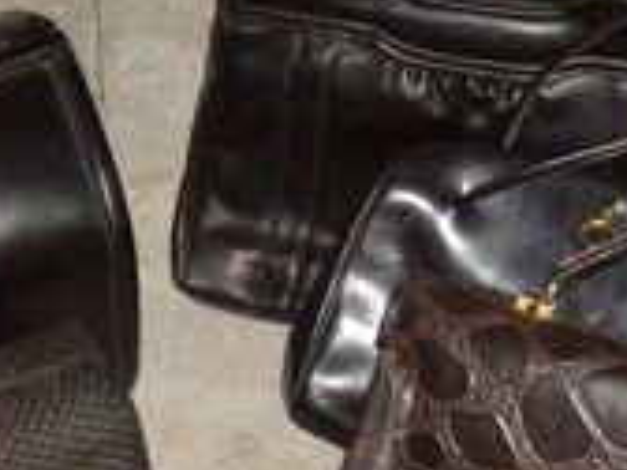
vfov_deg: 14.5
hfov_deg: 19.6
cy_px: 474
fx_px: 1811
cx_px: 194
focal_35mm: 100
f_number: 2.8
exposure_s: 1/45
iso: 400
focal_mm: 5.8
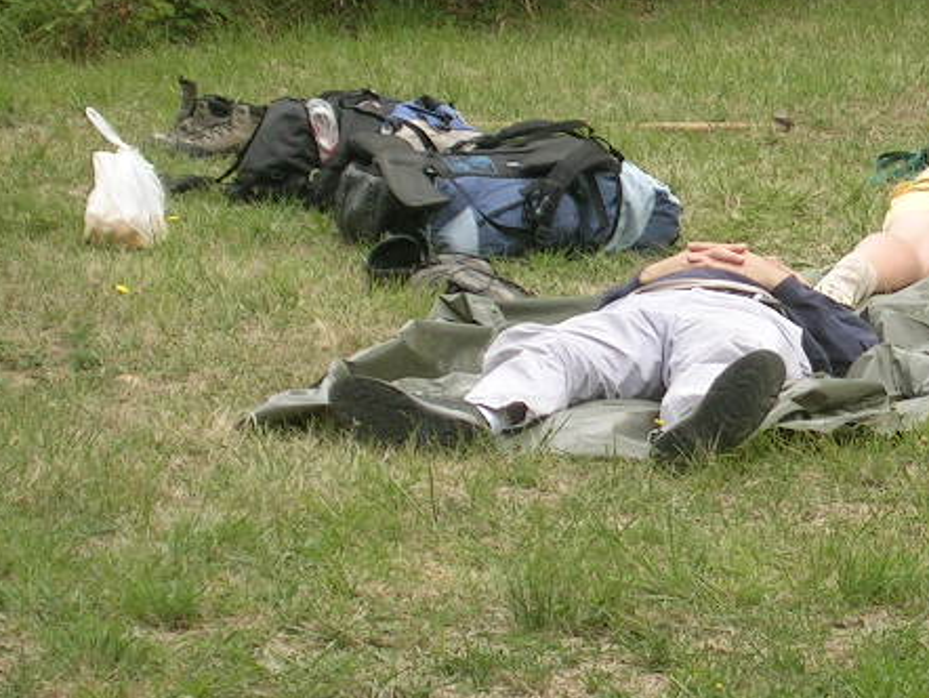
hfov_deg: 8.1
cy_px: 244
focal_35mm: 243
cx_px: 860
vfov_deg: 6.1
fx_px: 6525
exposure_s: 1/188
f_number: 4.9
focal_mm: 16.2
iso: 50
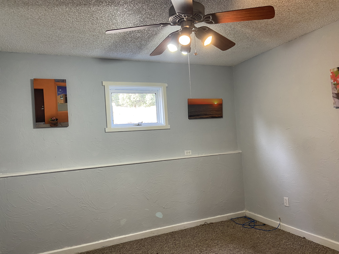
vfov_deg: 53.1
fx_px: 255
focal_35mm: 26
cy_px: 127
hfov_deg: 67.3
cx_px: 170
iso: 100
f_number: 1.8
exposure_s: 1/60
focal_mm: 4.25
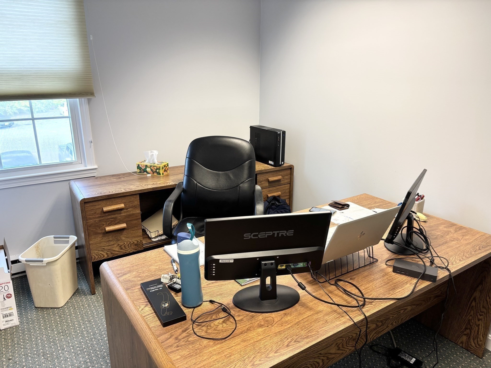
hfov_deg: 67.3
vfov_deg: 53.1
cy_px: 184
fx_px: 369
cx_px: 246
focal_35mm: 26
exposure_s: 1/60
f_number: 1.6
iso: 64
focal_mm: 5.96
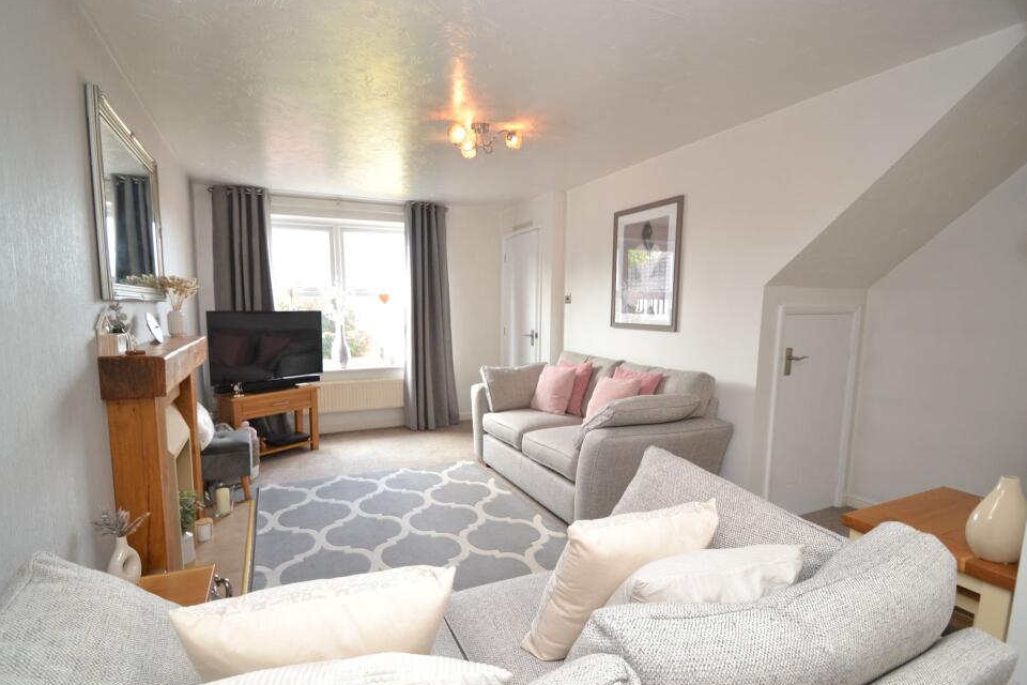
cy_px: 361
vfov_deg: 73.7
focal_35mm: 16
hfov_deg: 96.7
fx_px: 456
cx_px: 495
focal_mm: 10
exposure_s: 1/60
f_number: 3.5
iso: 560
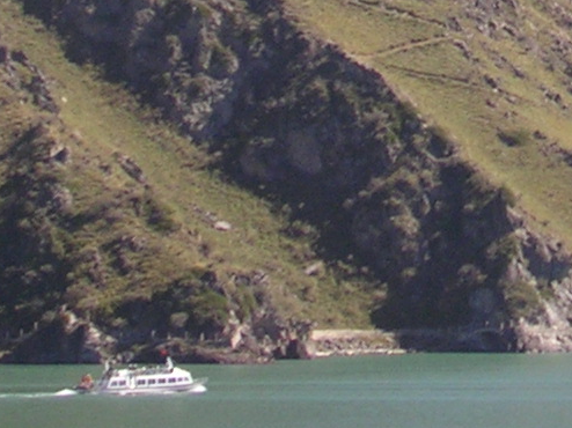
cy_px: -429
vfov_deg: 5.2
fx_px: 4591
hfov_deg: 7.0
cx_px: 801
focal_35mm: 278
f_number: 3.6
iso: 50
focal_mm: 10.2
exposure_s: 1/383
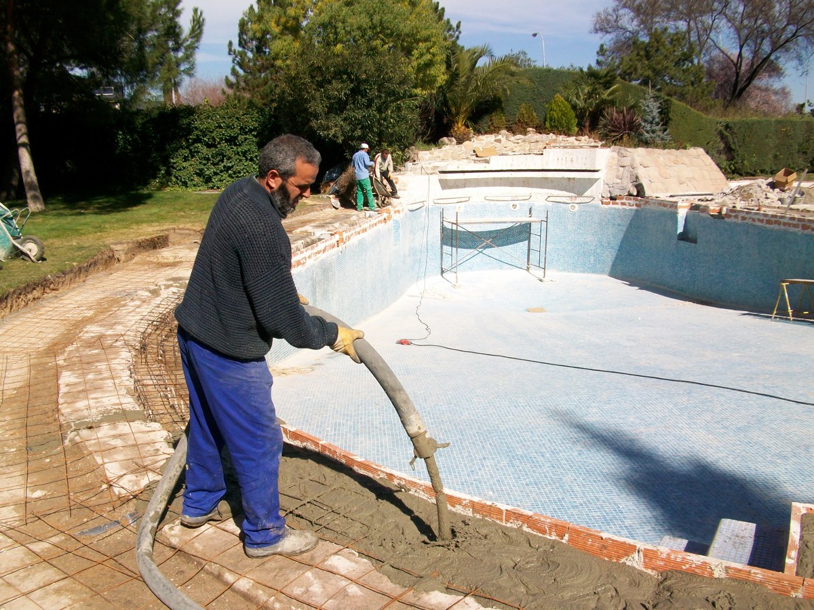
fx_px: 752
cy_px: 305
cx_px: 407
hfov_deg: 56.8
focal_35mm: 32
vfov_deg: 44.2
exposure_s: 1/400
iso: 64
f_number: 5.5
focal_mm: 5.7
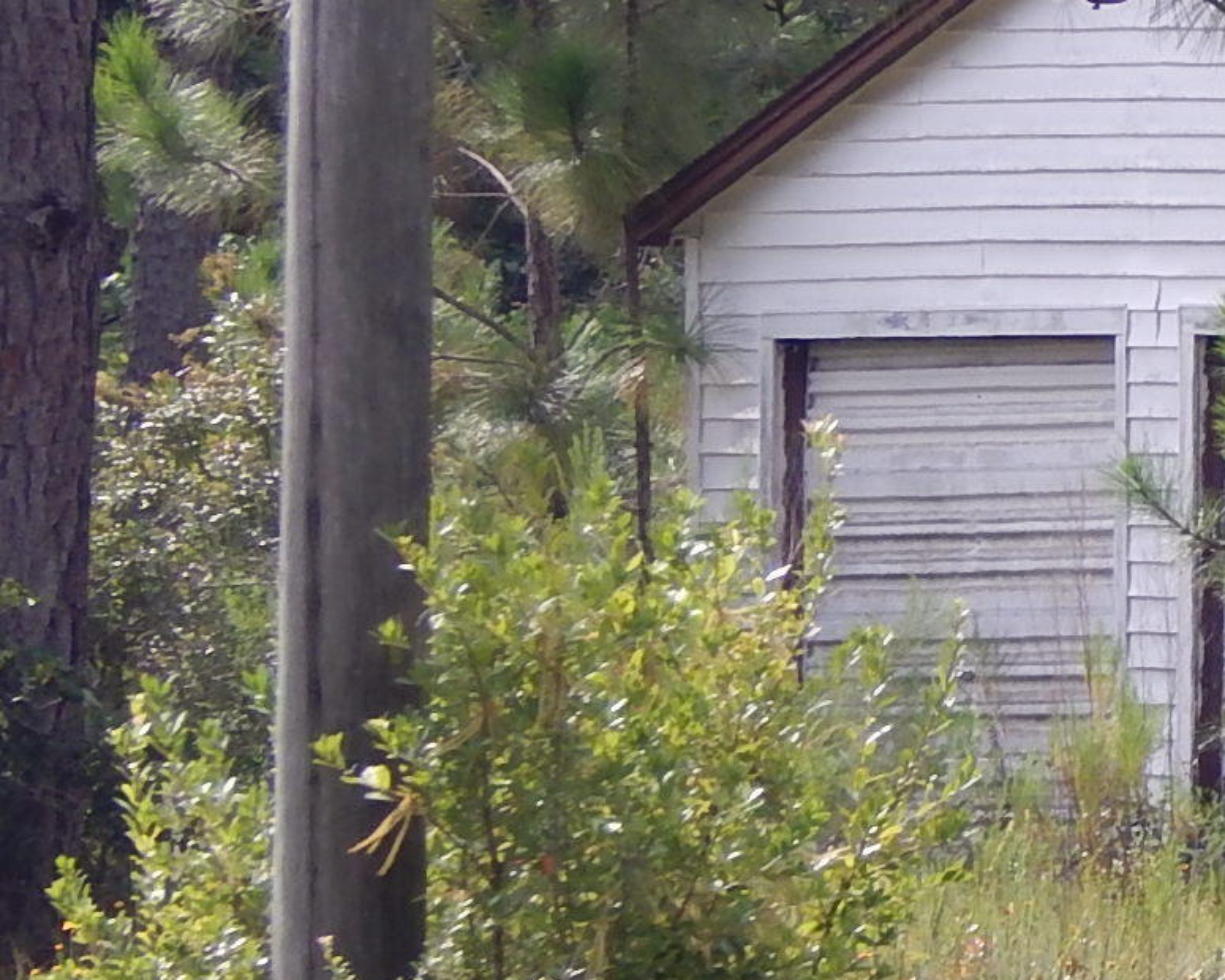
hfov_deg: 1.6
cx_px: 1770
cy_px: 563
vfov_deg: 1.3
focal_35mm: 1230
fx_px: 44594
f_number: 5.7
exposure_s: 1/200
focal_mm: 76.4
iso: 125
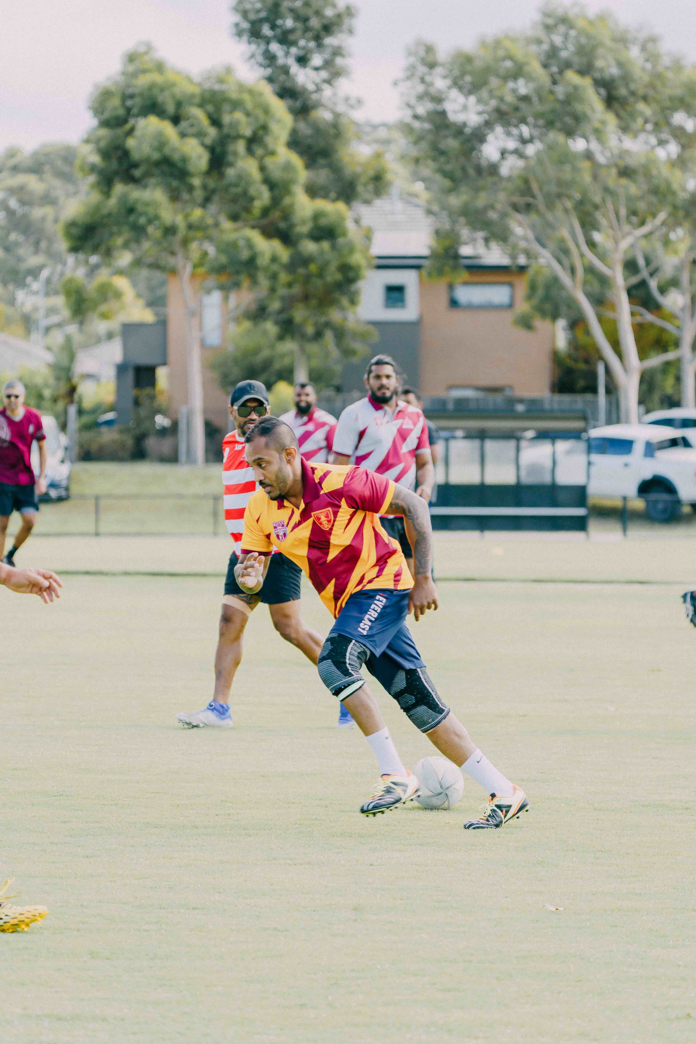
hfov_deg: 6.9
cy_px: 522
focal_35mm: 200
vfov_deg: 10.3
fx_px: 5800
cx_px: 348
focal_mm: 200
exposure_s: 1/500
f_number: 5.6
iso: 200
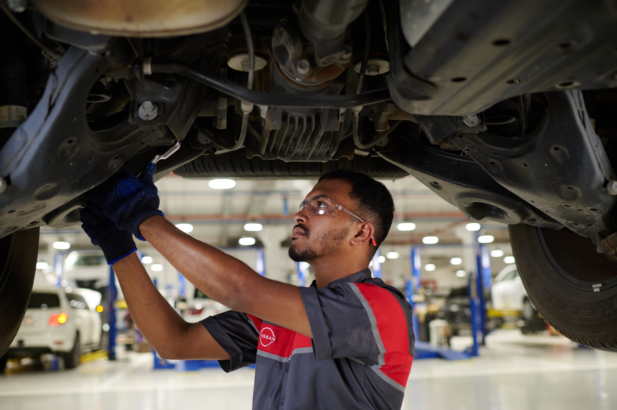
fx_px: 599
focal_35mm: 35
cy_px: 205
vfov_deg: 37.8
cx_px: 308
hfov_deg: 54.5
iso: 200
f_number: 2.5
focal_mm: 35
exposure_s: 1/60
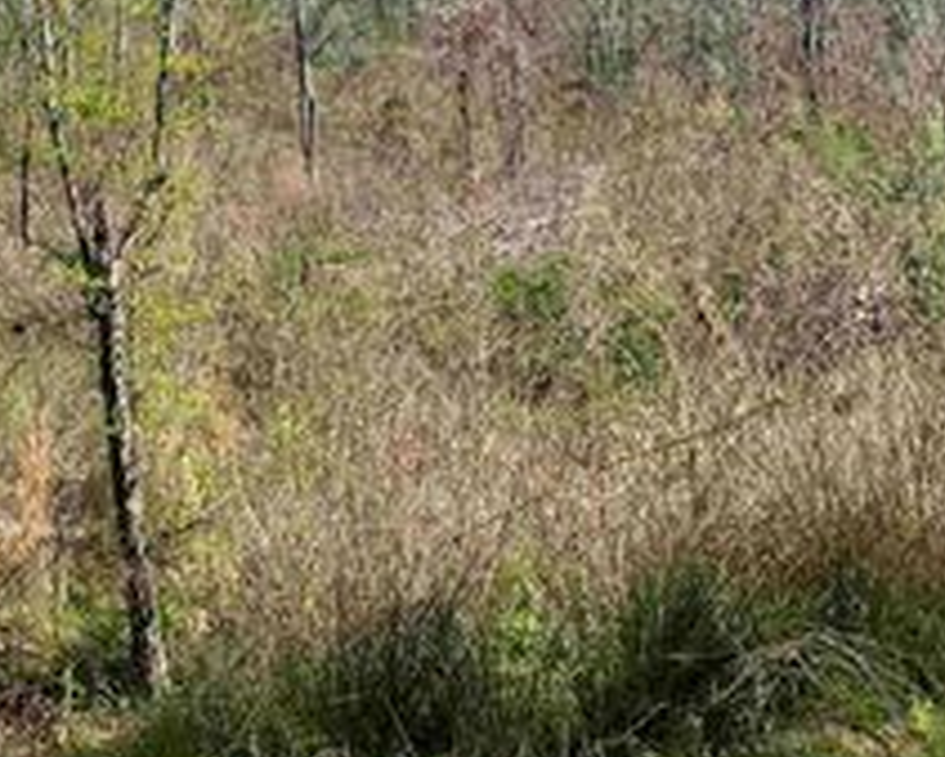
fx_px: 1679
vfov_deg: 24.4
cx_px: -157
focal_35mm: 60
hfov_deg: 27.9
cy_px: 16
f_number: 1.6
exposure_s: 1/1575
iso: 32
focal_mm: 4.2
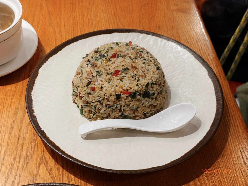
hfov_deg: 39.7
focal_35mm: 48
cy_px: 93
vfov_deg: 30.3
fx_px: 344
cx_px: 124
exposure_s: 1/50
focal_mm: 6.76
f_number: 1.78
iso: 80
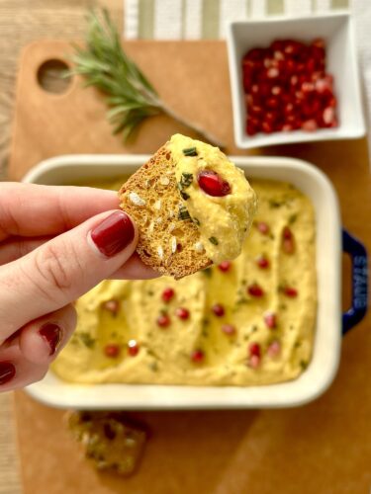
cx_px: 186
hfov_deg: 30.3
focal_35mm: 48
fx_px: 686
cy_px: 247
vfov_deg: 39.7
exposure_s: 1/971
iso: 80
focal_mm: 6.86
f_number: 1.78
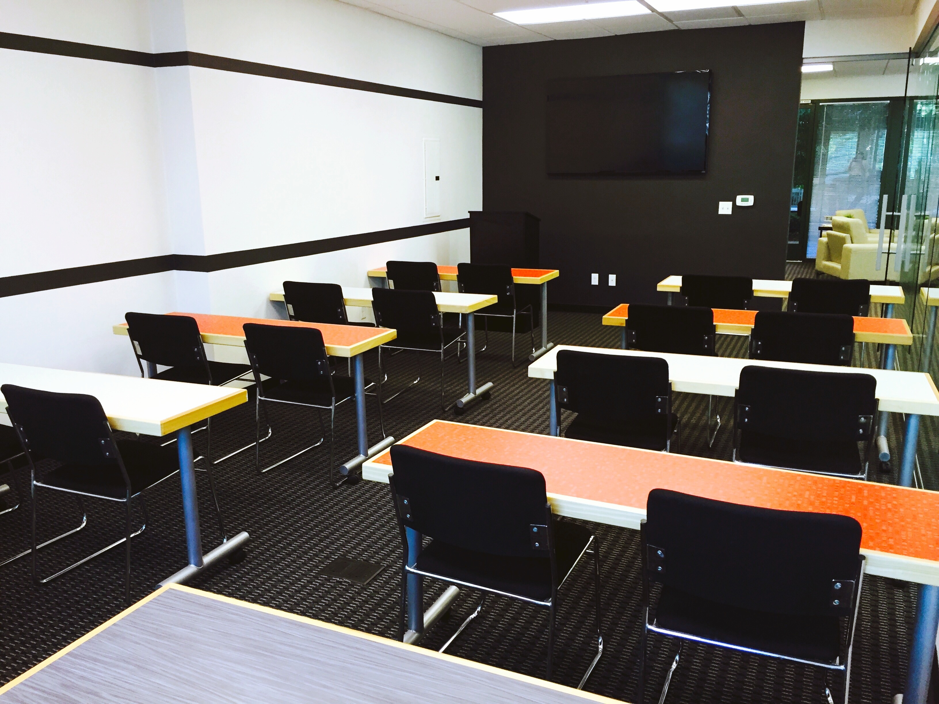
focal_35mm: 29
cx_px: 470
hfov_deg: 61.7
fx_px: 787
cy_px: 352
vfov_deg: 48.2
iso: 100
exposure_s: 1/30
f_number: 2.2
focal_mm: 4.15
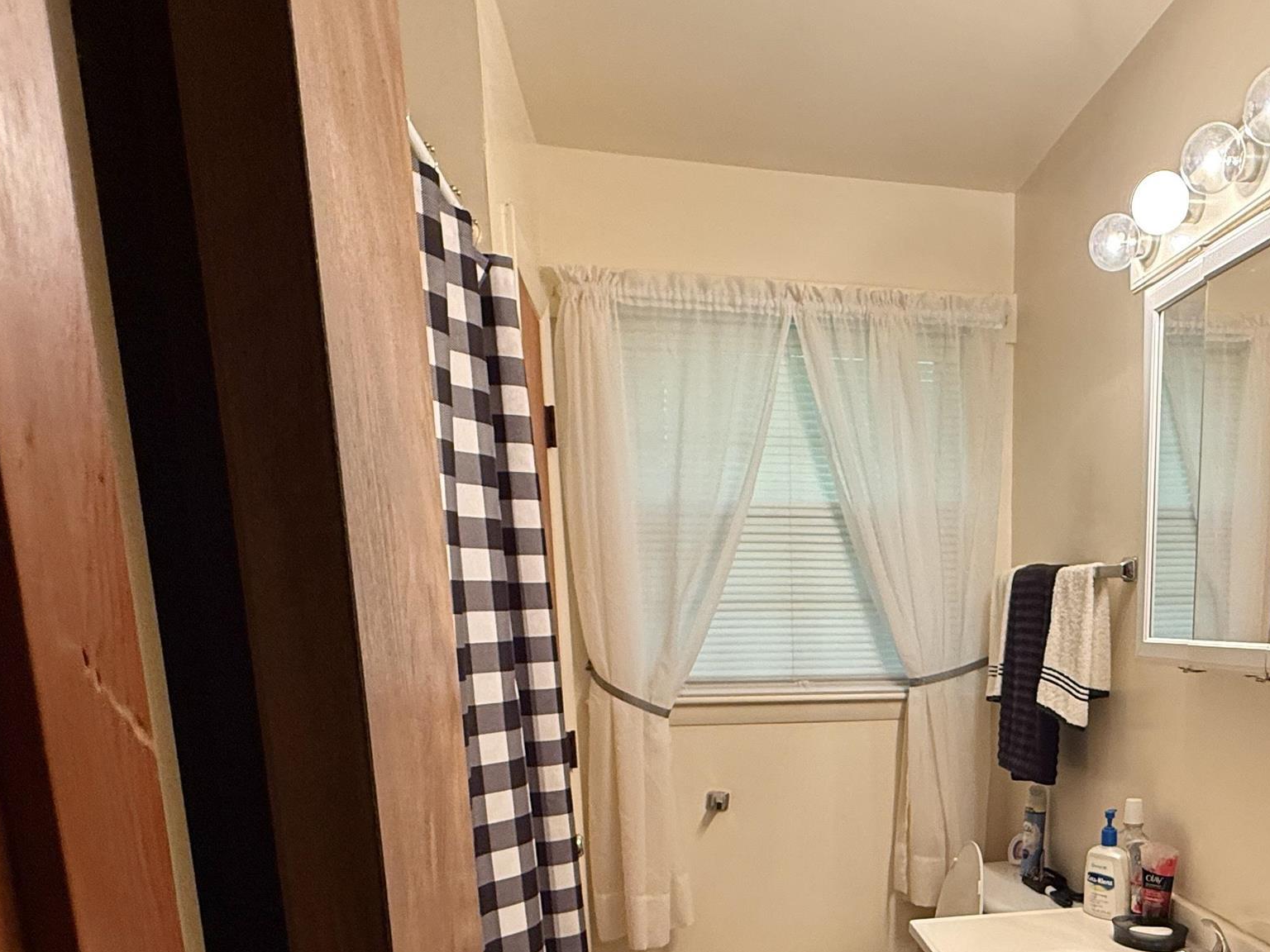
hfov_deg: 60.9
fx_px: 1027
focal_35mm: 28
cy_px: 806
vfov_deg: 46.2
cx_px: 909
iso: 250
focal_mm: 2.22
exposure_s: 1/60
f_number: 2.2
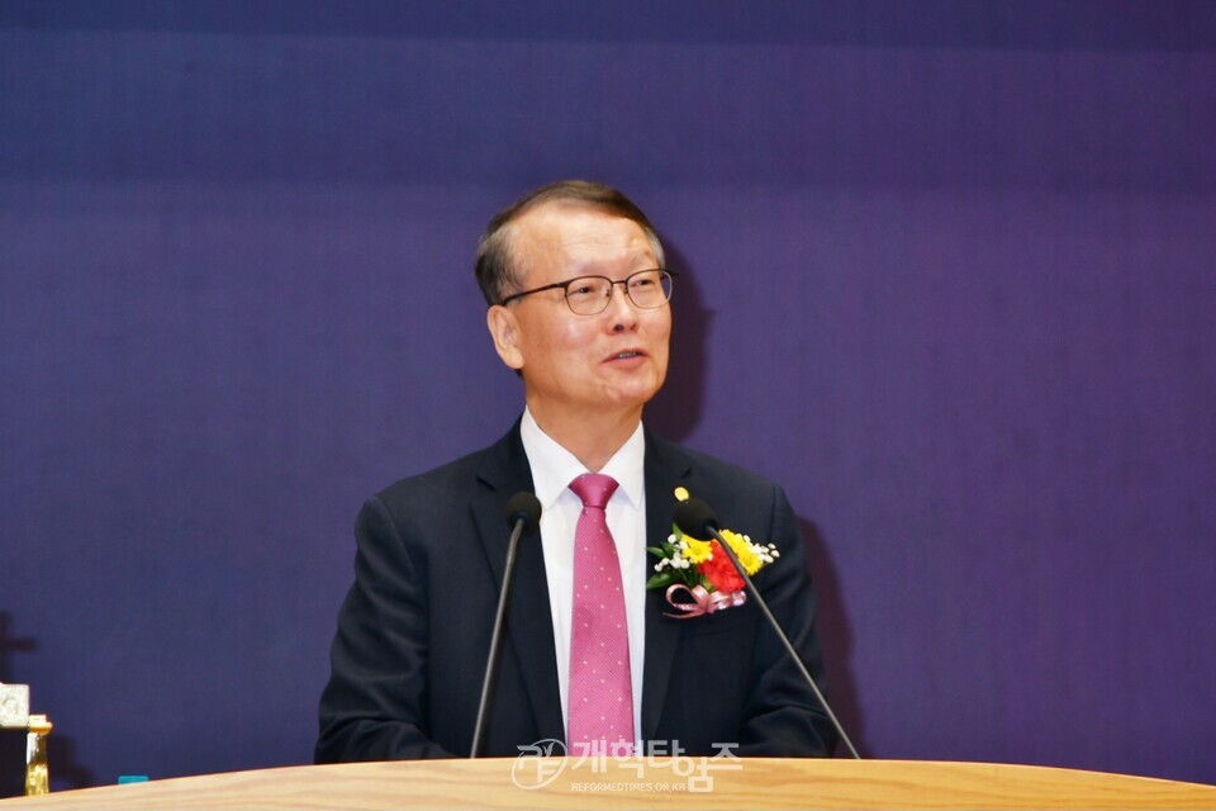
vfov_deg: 5.1
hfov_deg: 7.6
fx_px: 9119
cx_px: 608
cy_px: 406
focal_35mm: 270
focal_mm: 135
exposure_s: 1/80
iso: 400
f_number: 5.6
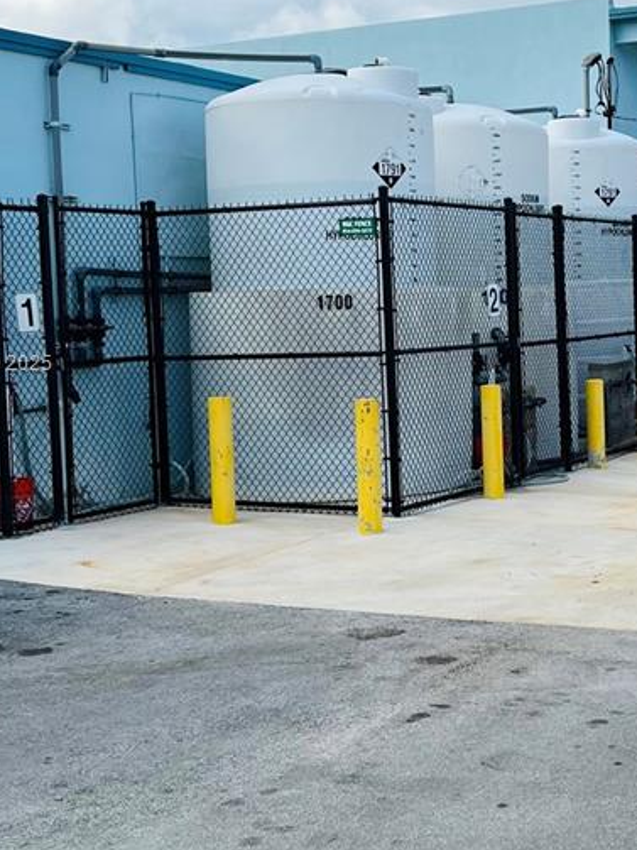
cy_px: 365
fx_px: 1522
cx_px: 504
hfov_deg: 23.3
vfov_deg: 31.2
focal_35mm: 62
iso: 50
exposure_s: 1/2695
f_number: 1.5
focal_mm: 5.7
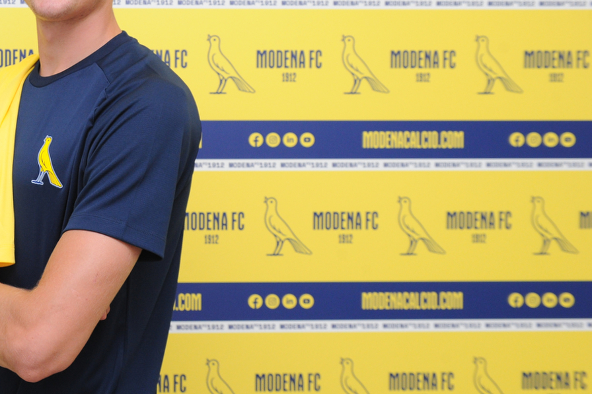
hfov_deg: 29.2
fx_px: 1102
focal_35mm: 67
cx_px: 98
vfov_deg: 20.1
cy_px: 94
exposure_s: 1/100
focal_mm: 40
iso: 1600
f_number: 5.6
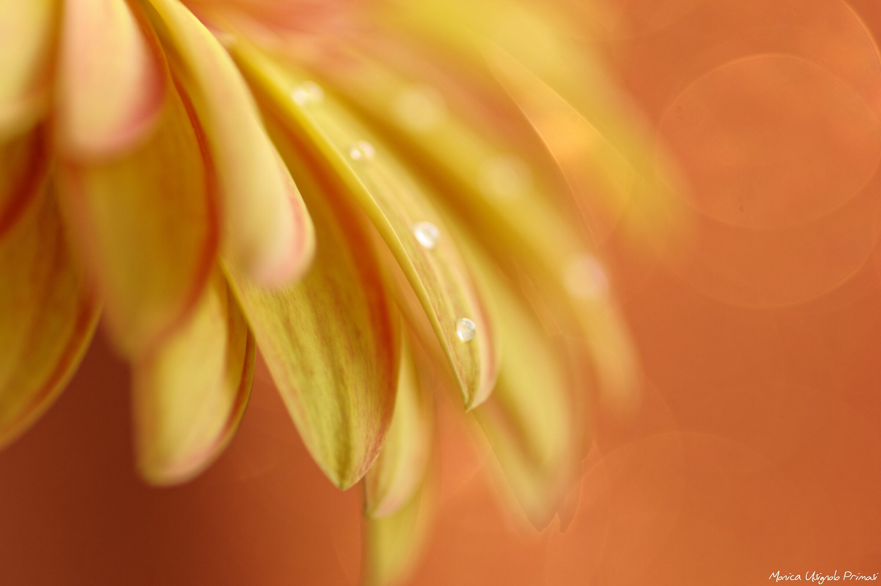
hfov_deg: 13.7
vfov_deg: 9.1
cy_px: 293
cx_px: 440
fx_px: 3668
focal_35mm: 150
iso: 100
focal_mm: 100
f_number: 2.8
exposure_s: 1/250
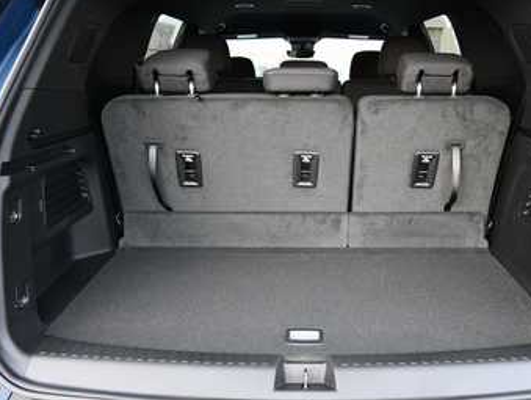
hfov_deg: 53.7
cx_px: 301
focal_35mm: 34
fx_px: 522
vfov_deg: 41.9
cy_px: 195
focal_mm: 20
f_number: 5.6
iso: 2800
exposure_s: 1/125
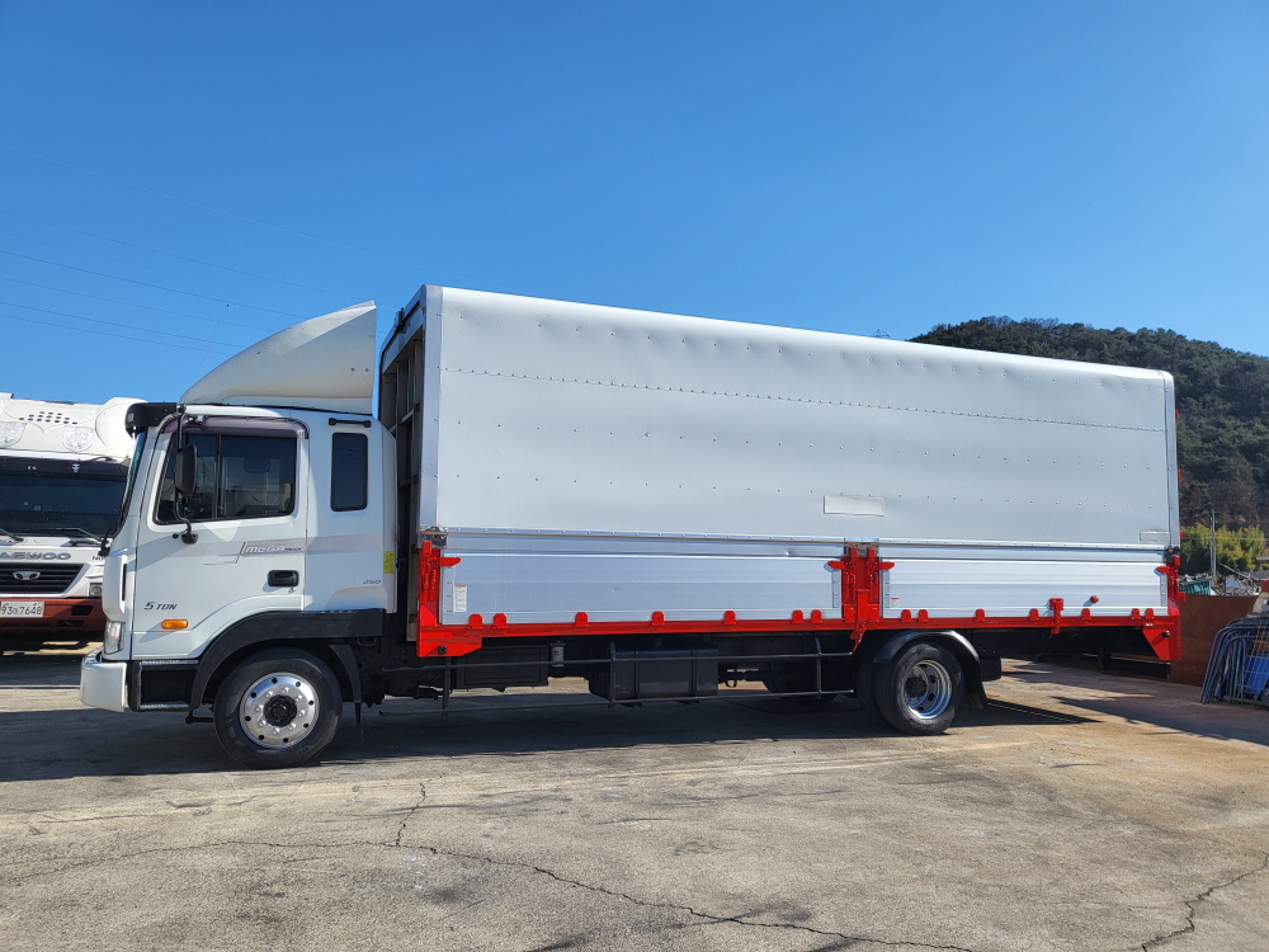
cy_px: 476
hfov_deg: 67.3
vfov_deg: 53.1
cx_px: 634
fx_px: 953
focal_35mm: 26
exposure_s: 1/2985
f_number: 1.8
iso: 50
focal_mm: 4.25
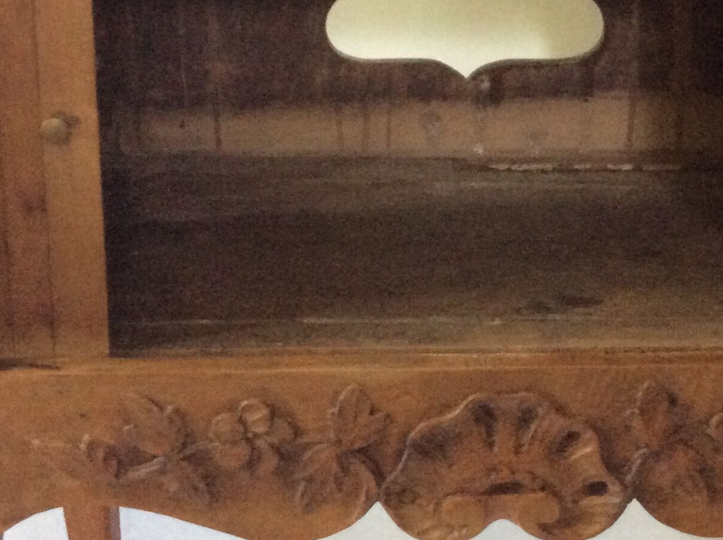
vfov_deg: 20.9
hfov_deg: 28.1
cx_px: 466
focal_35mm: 69
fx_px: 1439
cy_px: 84
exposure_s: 1/20
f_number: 2.4
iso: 320
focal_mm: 3.3
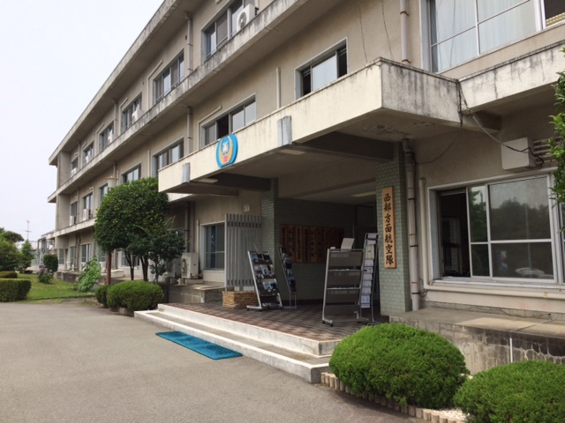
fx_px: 490
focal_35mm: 30
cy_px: 212
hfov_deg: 60.0
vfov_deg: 46.8
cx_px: 282
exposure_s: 1/1786
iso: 40
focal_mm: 4.12
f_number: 2.2
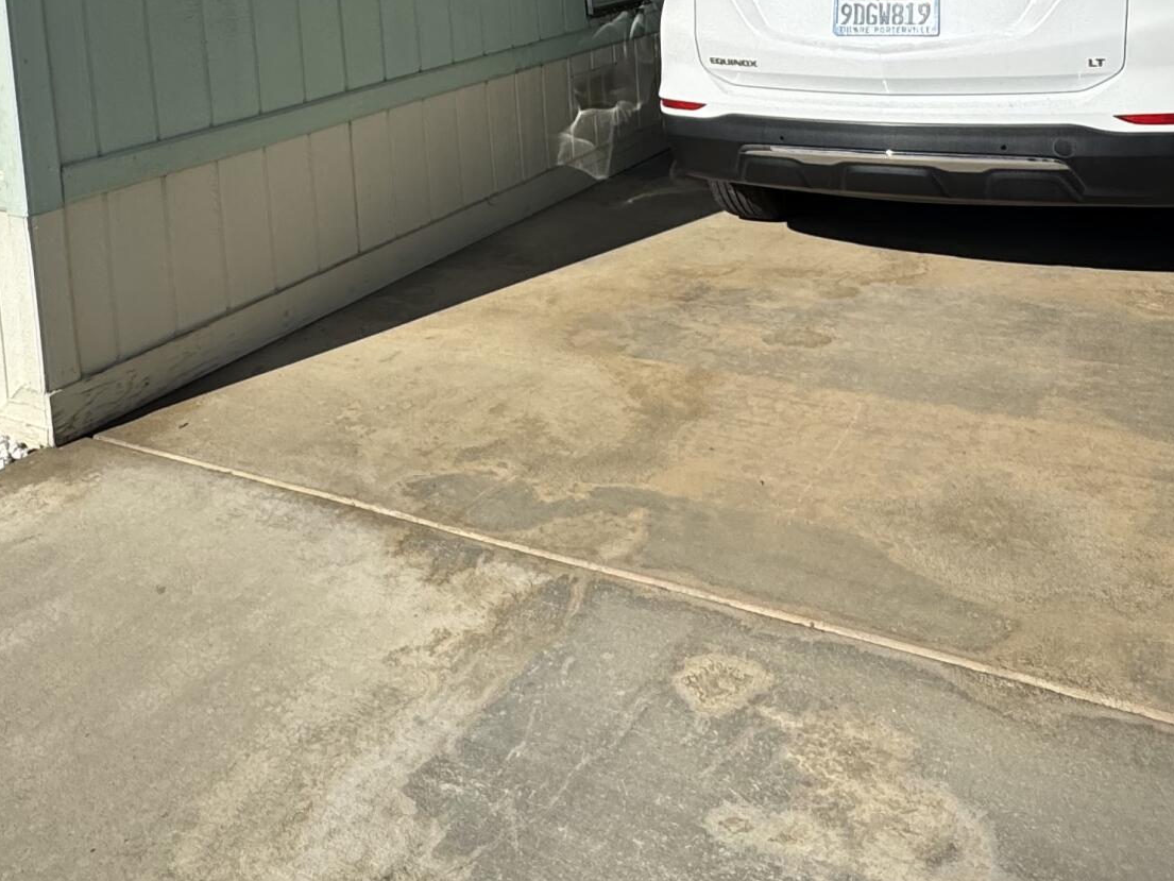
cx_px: 528
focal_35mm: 38
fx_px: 1289
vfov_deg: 33.5
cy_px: -56
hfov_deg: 48.9
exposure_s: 1/2415
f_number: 2.2
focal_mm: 2.22
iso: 50
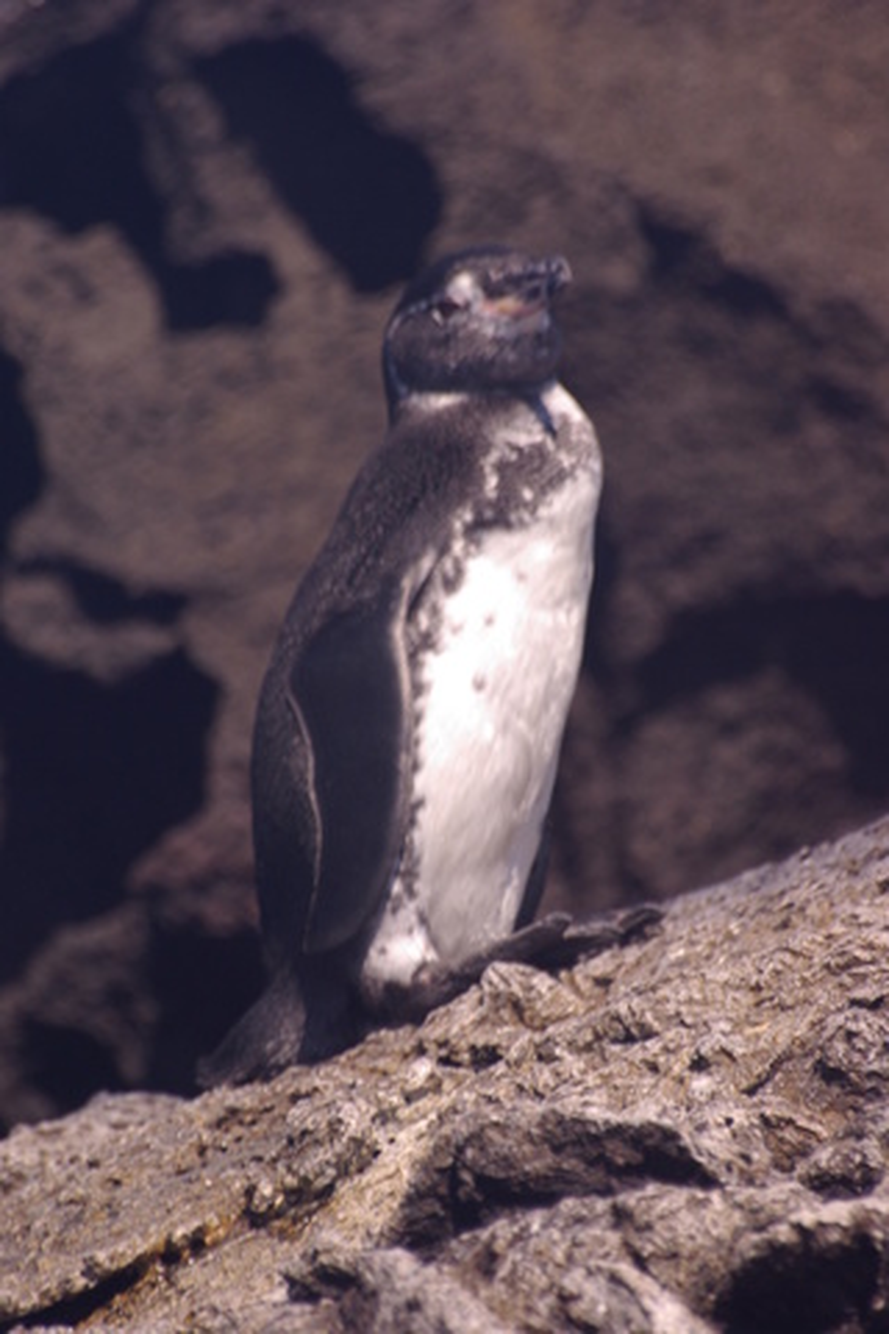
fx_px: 16667
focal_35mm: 450
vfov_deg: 4.6
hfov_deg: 3.1
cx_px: 444
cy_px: 667
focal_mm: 300
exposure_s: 1/90
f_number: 8
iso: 100
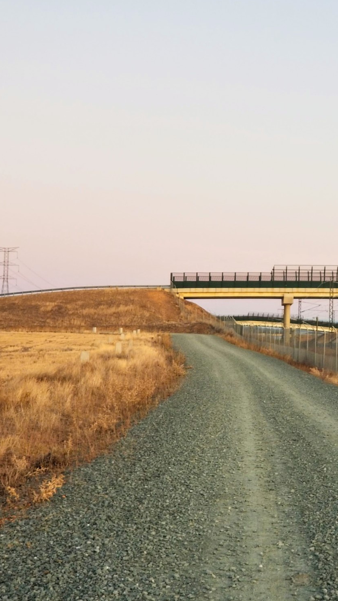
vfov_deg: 27.9
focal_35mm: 76
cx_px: 294
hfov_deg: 15.7
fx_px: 1211
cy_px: 301
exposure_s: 1/30
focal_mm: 6
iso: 64
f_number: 2.4
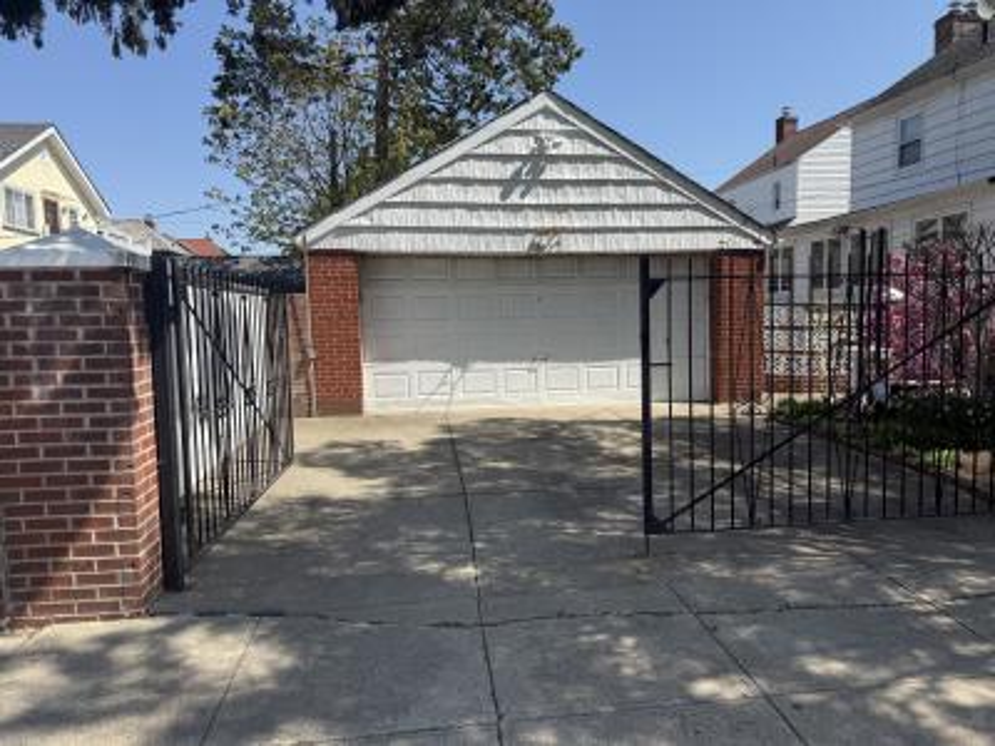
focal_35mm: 24
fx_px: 690
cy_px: 373
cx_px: 498
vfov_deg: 56.8
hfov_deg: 71.6
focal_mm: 6.76
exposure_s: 1/3584
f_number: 1.78
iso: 80
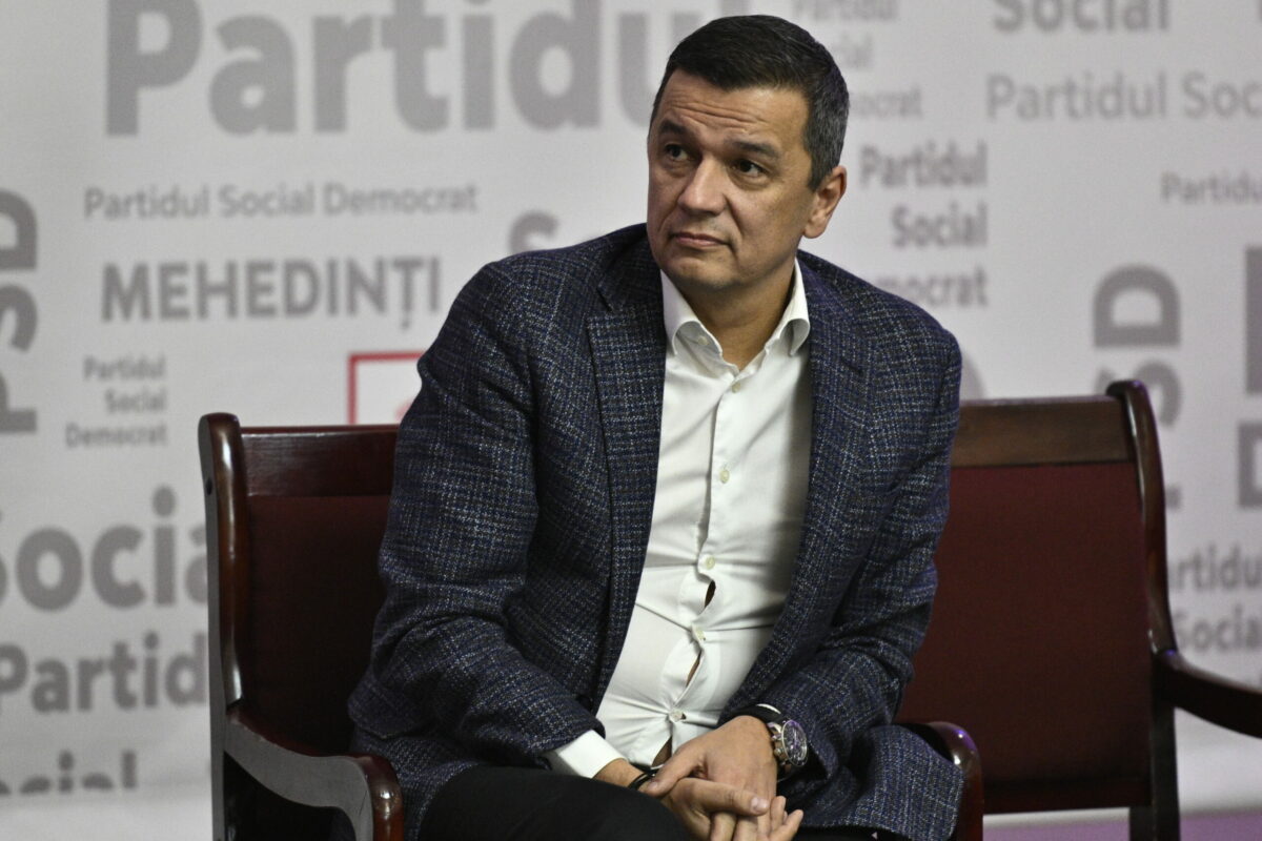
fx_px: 10516
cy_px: 420
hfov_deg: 6.9
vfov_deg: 4.6
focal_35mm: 300
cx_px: 631
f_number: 2.8
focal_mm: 200
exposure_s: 1/200
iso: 3200
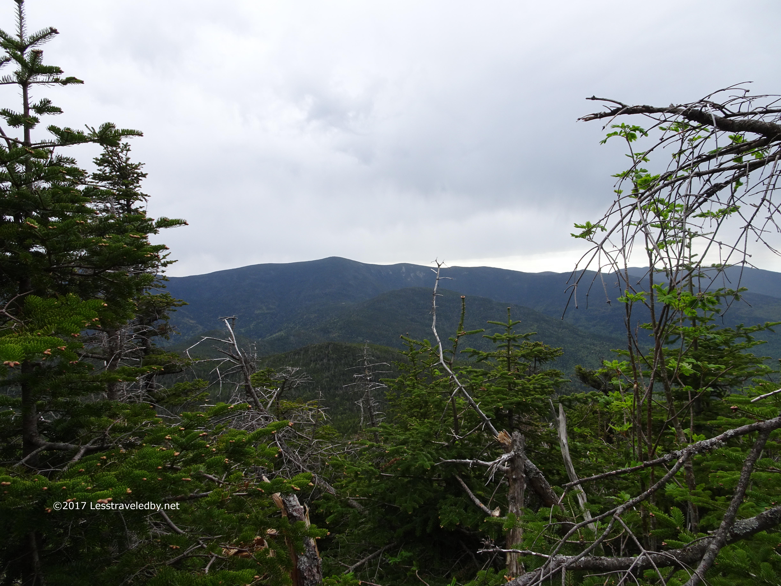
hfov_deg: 71.6
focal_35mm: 24
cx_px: 390
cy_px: 293
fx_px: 541
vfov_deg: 56.8
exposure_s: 1/200
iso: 80
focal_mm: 4.1
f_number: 3.5
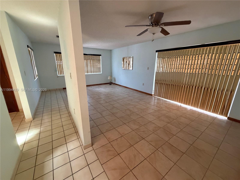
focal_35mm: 14
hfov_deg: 102.1
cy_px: 90
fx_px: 97
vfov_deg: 85.7
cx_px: 120
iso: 640
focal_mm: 2.22
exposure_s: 1/60
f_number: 2.2
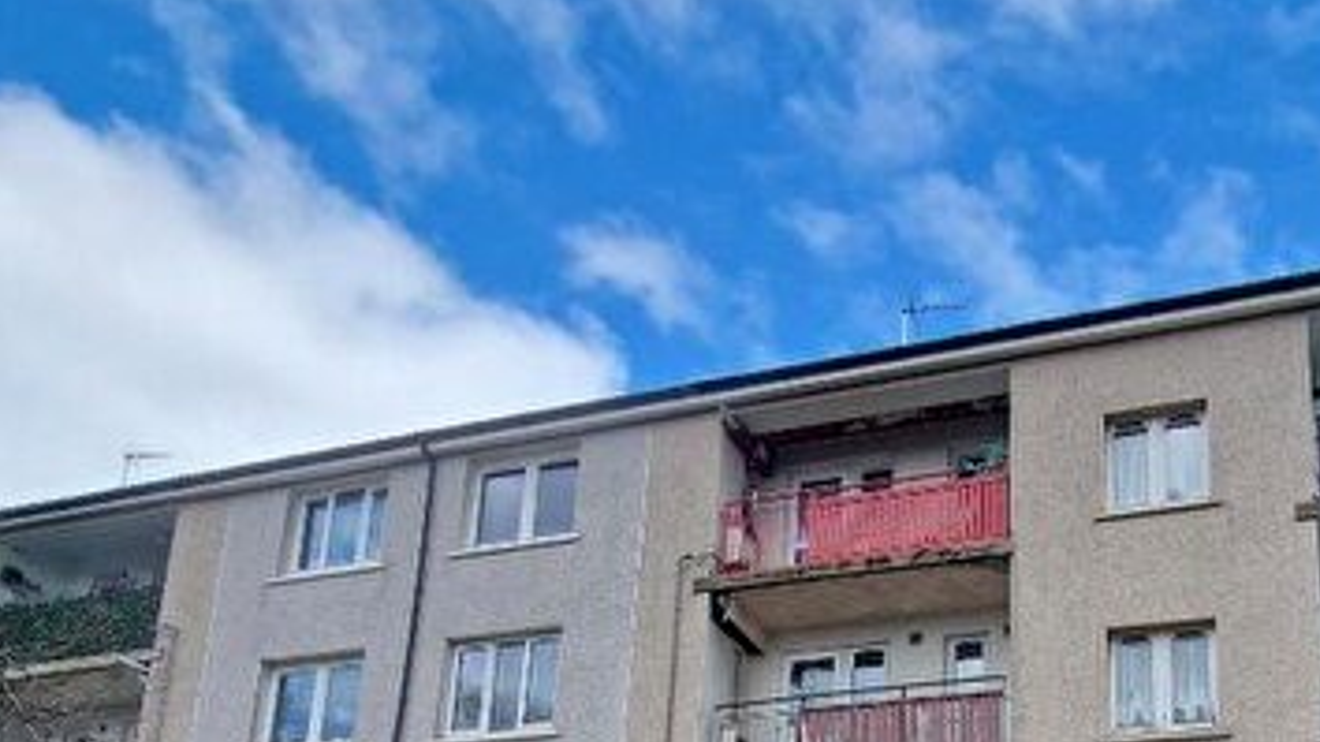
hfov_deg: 65.1
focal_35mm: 28
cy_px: 900
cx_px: 936
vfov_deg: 33.4
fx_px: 980
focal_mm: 2.2
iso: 50
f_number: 2.2
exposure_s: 1/1120
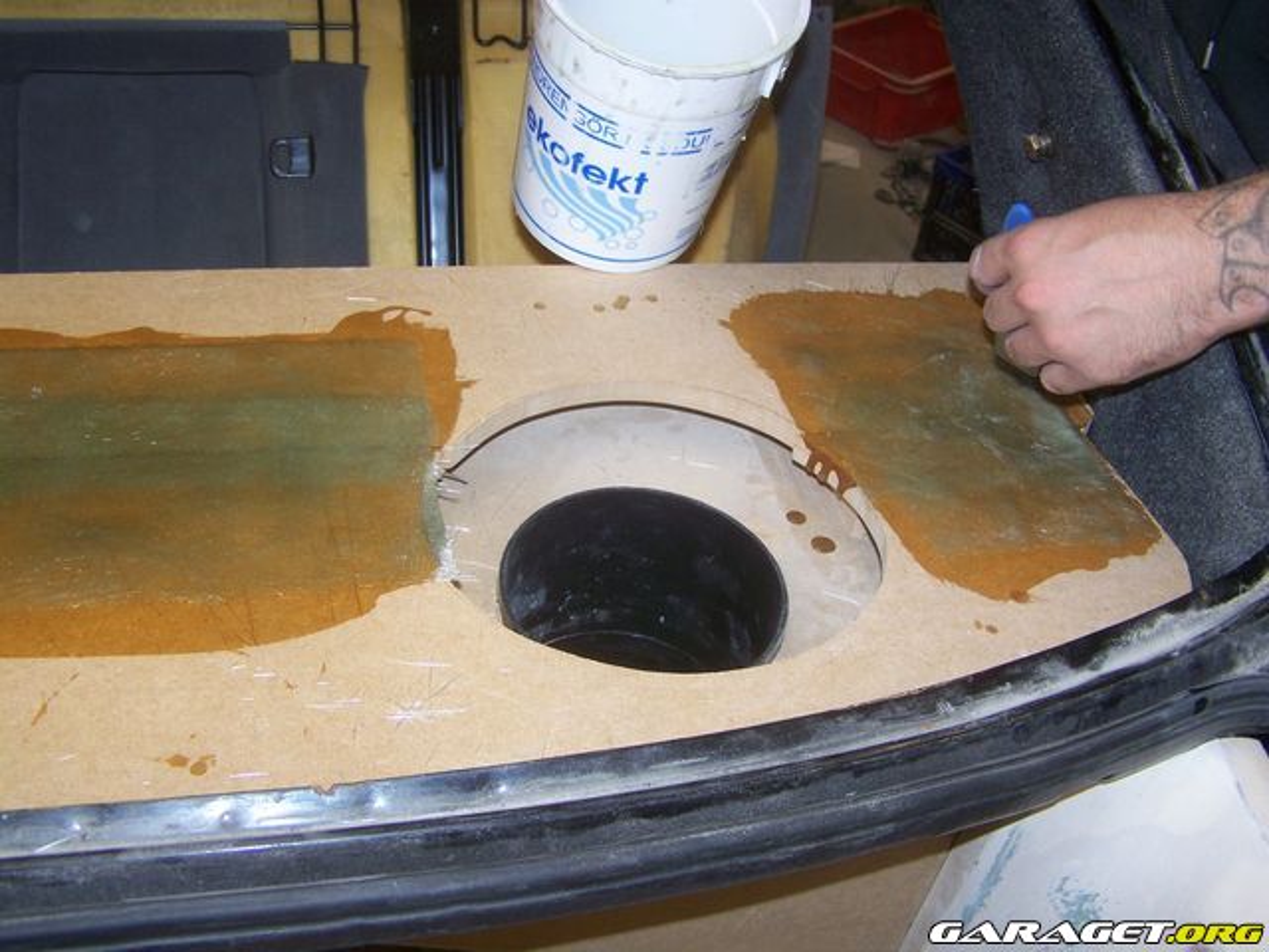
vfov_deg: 37.7
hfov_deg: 49.0
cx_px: 634
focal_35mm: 38
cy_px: 476
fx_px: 1393
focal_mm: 6.3
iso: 80
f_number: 2.8
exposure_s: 1/60
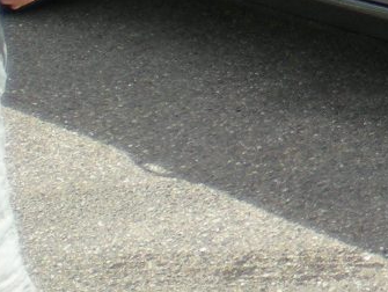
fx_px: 1952
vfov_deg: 8.4
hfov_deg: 10.3
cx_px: 820
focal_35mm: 174
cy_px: -152
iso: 50
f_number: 3.1
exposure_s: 1/283
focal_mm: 6.3
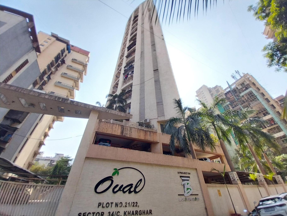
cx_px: 144
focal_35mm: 13
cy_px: 108
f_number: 2.2
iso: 64
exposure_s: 1/297
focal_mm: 1.3
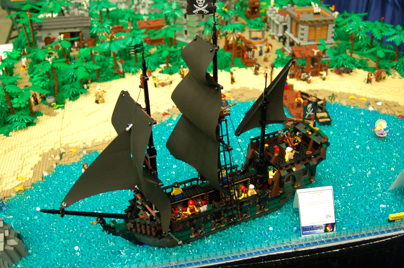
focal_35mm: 42
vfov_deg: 31.8
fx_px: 471
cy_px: 134
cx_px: 202
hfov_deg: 46.5
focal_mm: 28
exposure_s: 1/30
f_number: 3.3
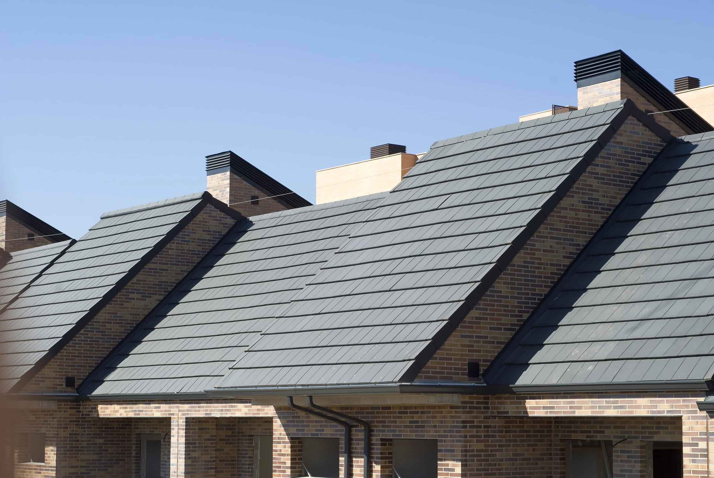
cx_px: 357
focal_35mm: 75
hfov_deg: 27.0
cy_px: 239
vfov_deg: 18.2
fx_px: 1489
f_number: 11
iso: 100
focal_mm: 50
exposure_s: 1/125
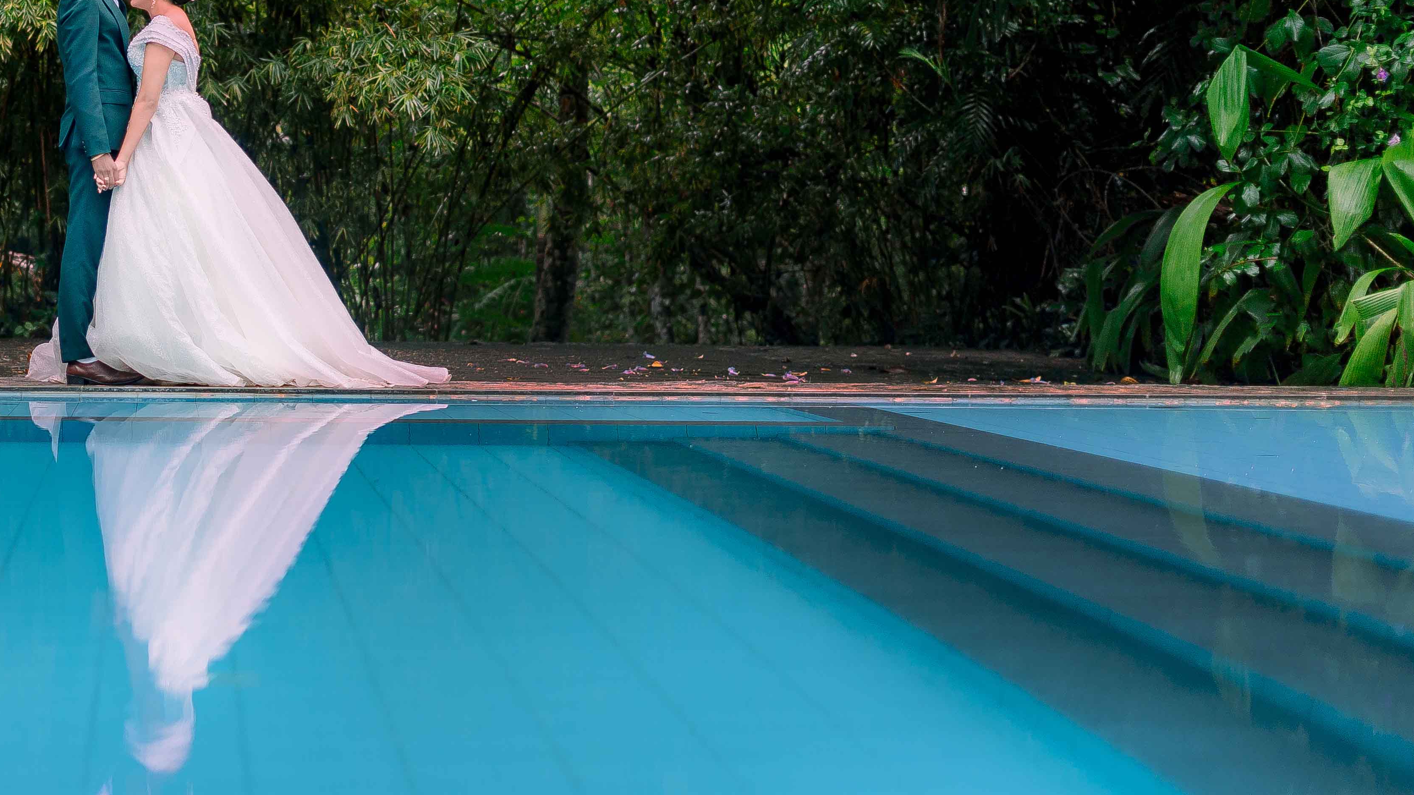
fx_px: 3524
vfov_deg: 12.8
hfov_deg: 22.2
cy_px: 92
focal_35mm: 94
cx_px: 157
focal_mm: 50
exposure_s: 1/1000
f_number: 1.8
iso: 500
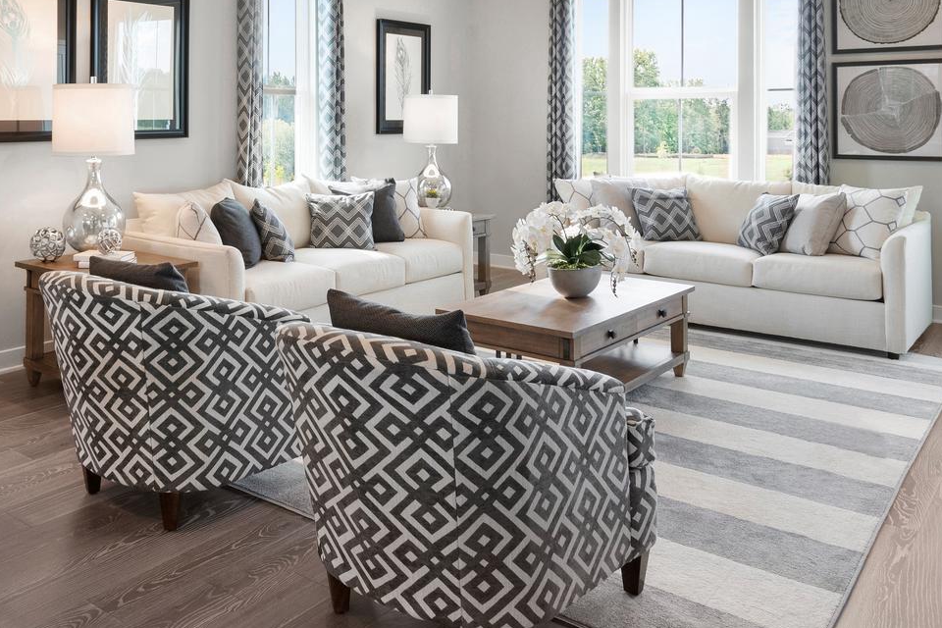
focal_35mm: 32
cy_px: 125
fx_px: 837
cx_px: 310
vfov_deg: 39.5
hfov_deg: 57.4
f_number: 8
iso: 400
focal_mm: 10
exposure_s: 1/6
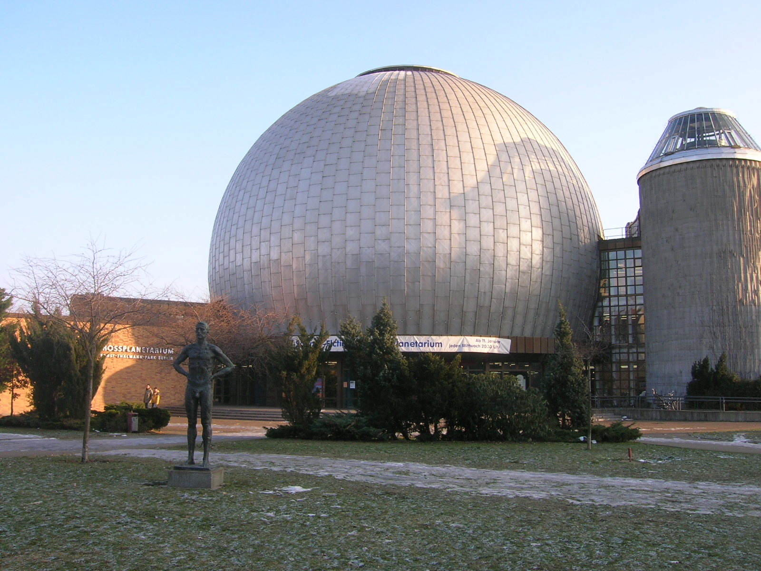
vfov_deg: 41.8
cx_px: 380
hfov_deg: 54.0
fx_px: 747
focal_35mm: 34
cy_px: 286
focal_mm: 5.7
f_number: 4.9
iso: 50
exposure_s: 1/92
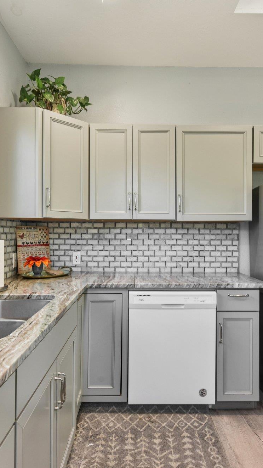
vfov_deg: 71.9
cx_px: 138
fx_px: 322
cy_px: 228
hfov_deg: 44.4
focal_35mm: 26
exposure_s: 1/20
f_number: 8
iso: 400
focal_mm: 16
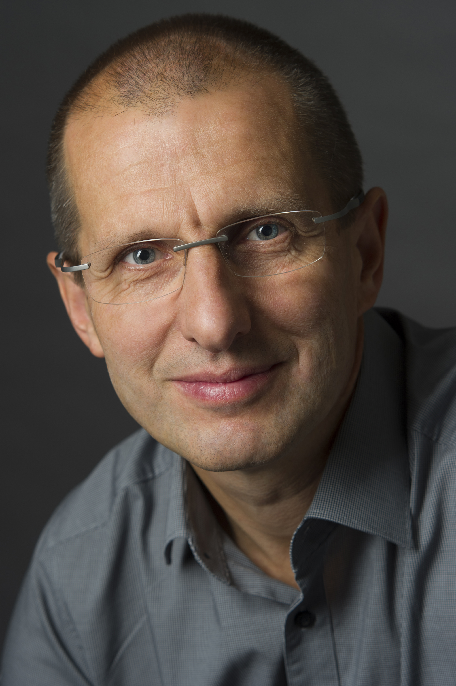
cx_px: 228
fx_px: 1997
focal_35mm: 105
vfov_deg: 19.5
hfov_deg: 13.0
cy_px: 343
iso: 100
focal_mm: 105
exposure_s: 1/100
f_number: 7.1
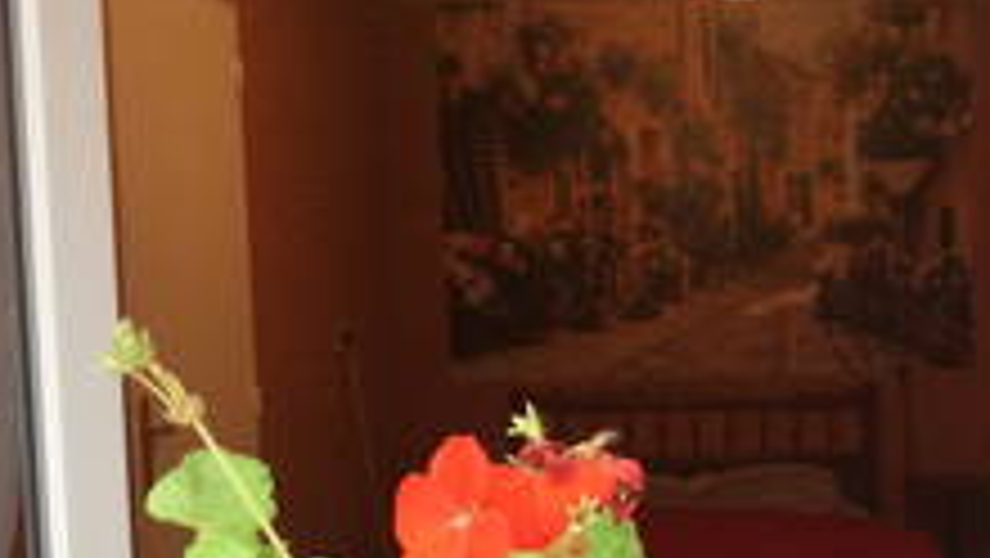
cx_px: 778
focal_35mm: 57
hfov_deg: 35.5
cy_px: 418
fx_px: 1497
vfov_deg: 20.9
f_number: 2.4
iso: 100
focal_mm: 3.3
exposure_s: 1/25
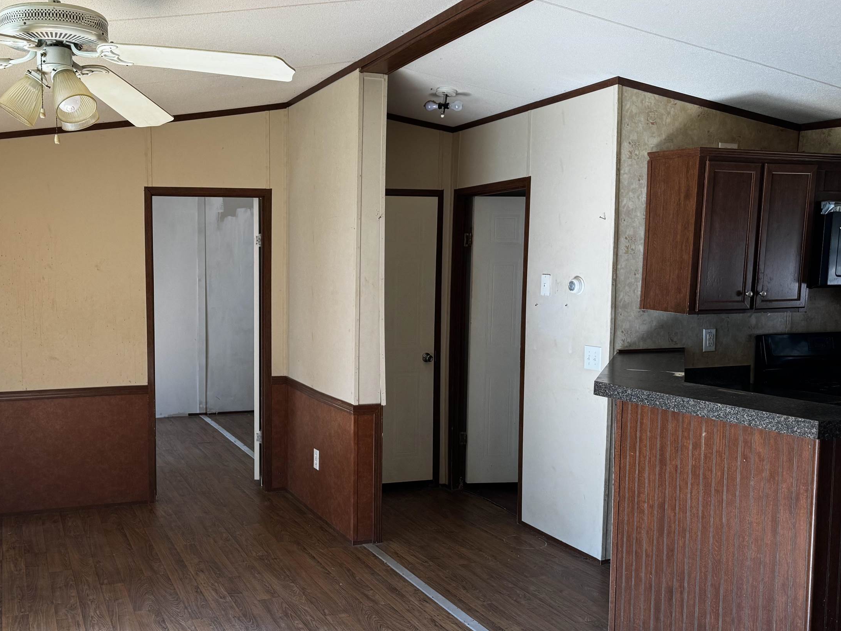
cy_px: 335
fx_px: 826
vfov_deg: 41.8
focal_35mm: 34
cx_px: 265
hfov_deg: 52.7
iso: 125
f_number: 1.78
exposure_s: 1/121
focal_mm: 6.76
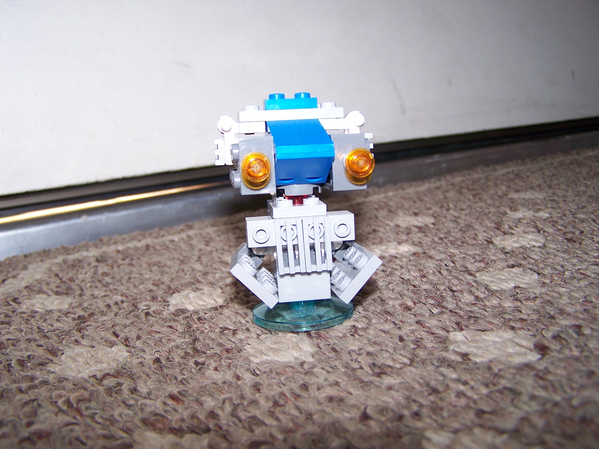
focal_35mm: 38
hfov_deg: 49.0
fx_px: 658
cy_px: 224
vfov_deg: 37.7
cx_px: 300
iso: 80
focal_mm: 6.3
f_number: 2.8
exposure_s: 1/60
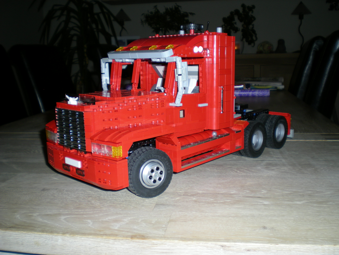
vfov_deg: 37.7
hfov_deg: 49.0
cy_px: 128
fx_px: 372
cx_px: 170
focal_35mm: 38
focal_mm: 6.3
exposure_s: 1/60
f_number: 3.1
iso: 50
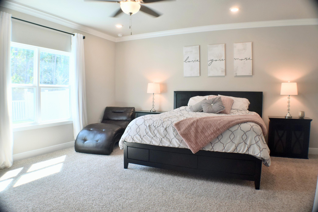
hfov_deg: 59.5
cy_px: 106
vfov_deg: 41.7
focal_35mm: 32
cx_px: 159
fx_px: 278
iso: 400
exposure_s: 1/80
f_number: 8
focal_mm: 21
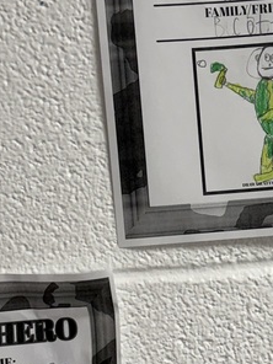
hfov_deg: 17.6
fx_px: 873
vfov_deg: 23.4
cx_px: 221
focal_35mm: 83
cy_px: 243
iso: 160
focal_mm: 6.76
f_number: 1.78
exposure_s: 1/120
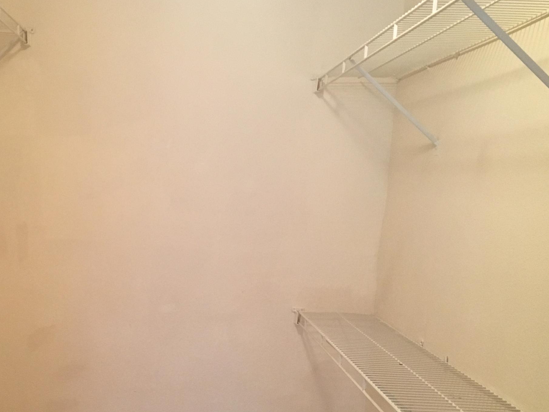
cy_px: 310
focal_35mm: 48
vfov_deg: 29.8
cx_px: 144
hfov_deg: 38.7
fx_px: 761
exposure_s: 1/30
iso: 160
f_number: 2.2
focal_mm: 4.15
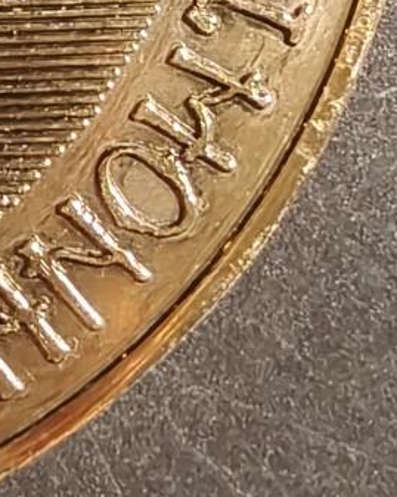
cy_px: -35
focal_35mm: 120
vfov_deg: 15.6
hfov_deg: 11.6
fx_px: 1765
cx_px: -393
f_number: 2
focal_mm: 2.32
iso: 320
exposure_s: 1/50
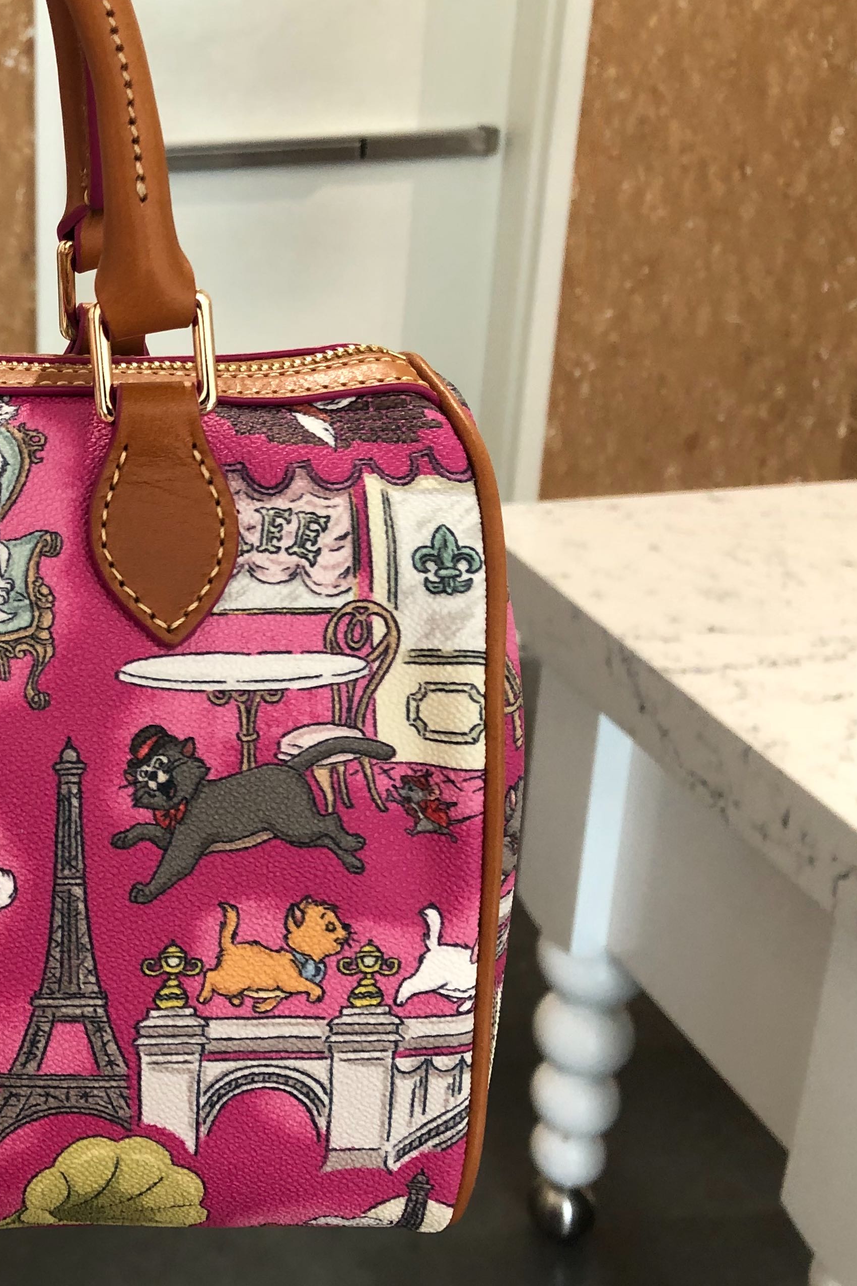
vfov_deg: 42.7
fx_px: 1642
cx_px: -145
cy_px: 606
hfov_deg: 26.3
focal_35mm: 46
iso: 32
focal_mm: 3.99
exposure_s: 1/30
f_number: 1.8
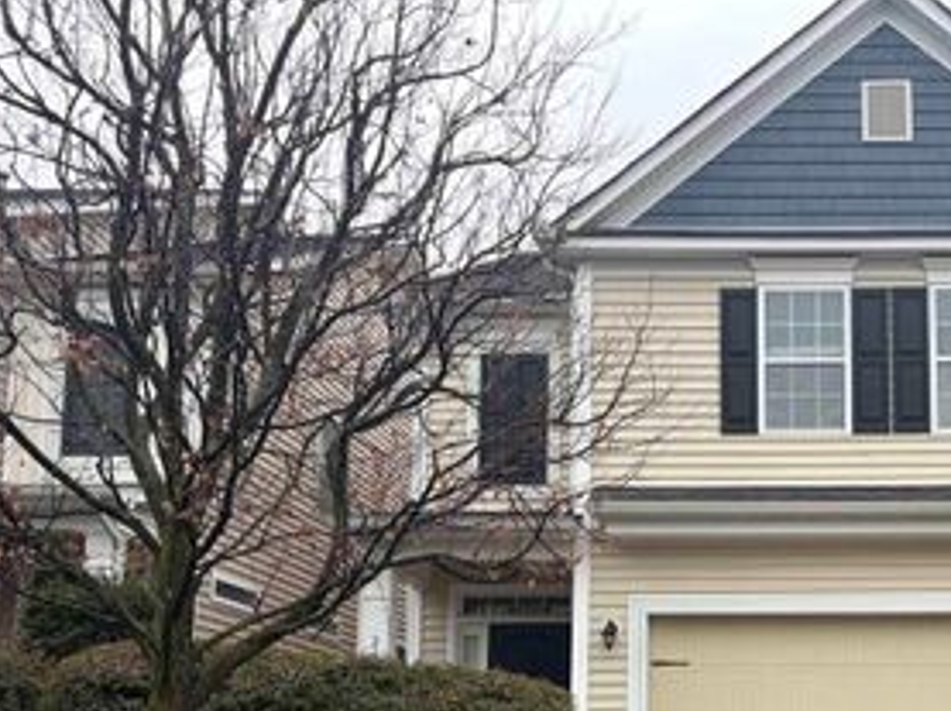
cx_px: 821
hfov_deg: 38.2
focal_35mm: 47
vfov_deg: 29.7
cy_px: 620
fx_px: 1290
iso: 64
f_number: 1.6
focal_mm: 5.96
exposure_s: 1/350
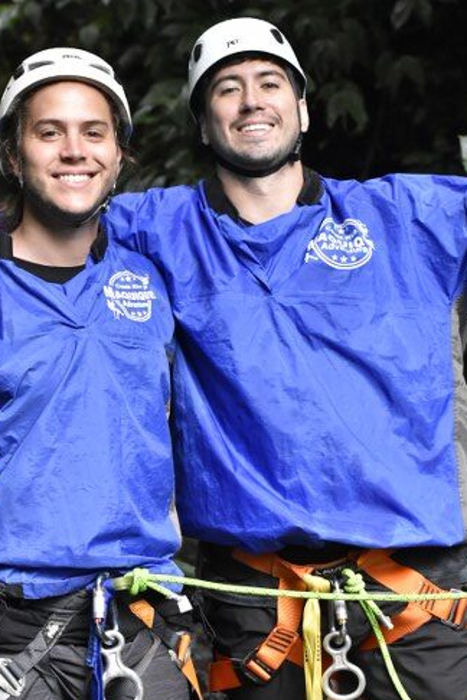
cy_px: 300
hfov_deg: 13.8
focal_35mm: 99
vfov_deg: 20.6
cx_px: 219
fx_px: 1923
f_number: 3.5
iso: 2500
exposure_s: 1/200
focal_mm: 50
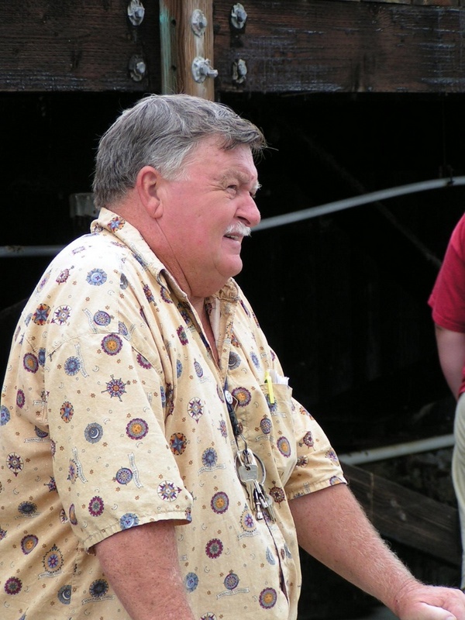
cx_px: 232
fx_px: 2812
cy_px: 310
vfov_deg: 12.6
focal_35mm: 157
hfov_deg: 9.5
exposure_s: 1/160
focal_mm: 24
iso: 50
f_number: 3.5
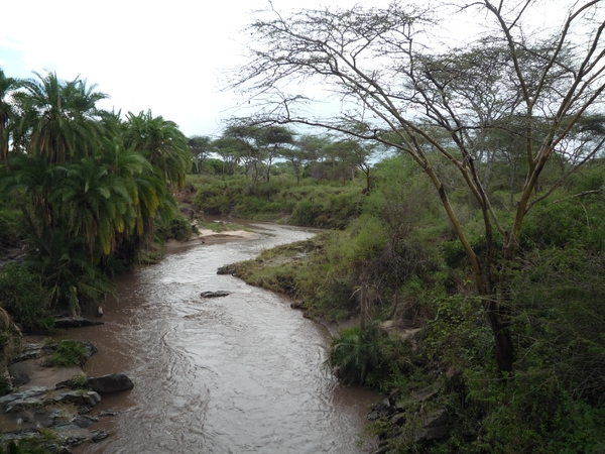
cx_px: 302
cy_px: 227
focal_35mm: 25
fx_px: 437
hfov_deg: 69.4
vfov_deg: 54.9
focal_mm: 4.4
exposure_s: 1/400
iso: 100
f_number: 2.8
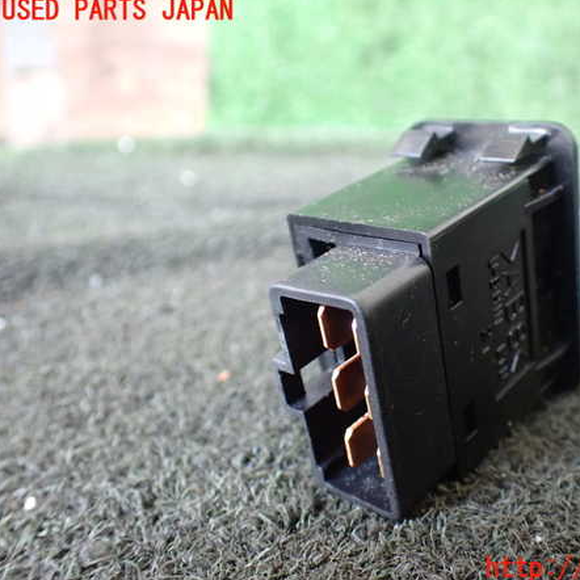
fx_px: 682
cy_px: 290
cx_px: 388
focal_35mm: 36
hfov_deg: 45.3
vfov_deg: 46.0
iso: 800
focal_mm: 5.4
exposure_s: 1/60
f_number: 2.3
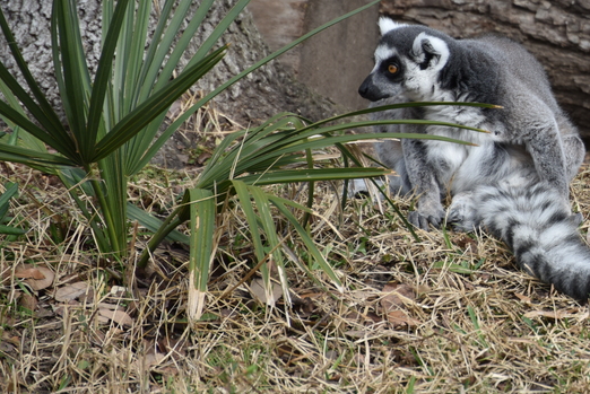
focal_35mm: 735
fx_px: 12056
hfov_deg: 2.8
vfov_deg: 1.9
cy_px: 51
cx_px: 721
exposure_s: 1/640
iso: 280
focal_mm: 300
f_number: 5.6
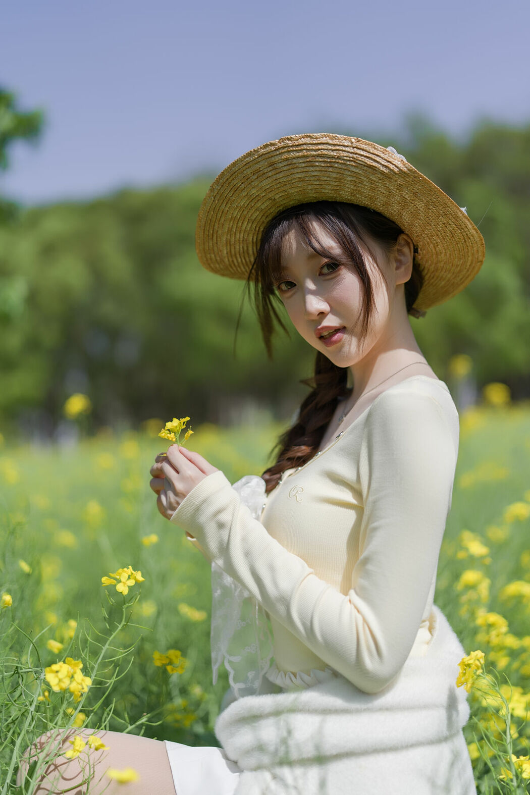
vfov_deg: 39.6
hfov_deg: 27.0
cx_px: 265
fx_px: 1104
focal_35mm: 50
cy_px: 398
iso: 100
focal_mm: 50
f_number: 1.4
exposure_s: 1/8000
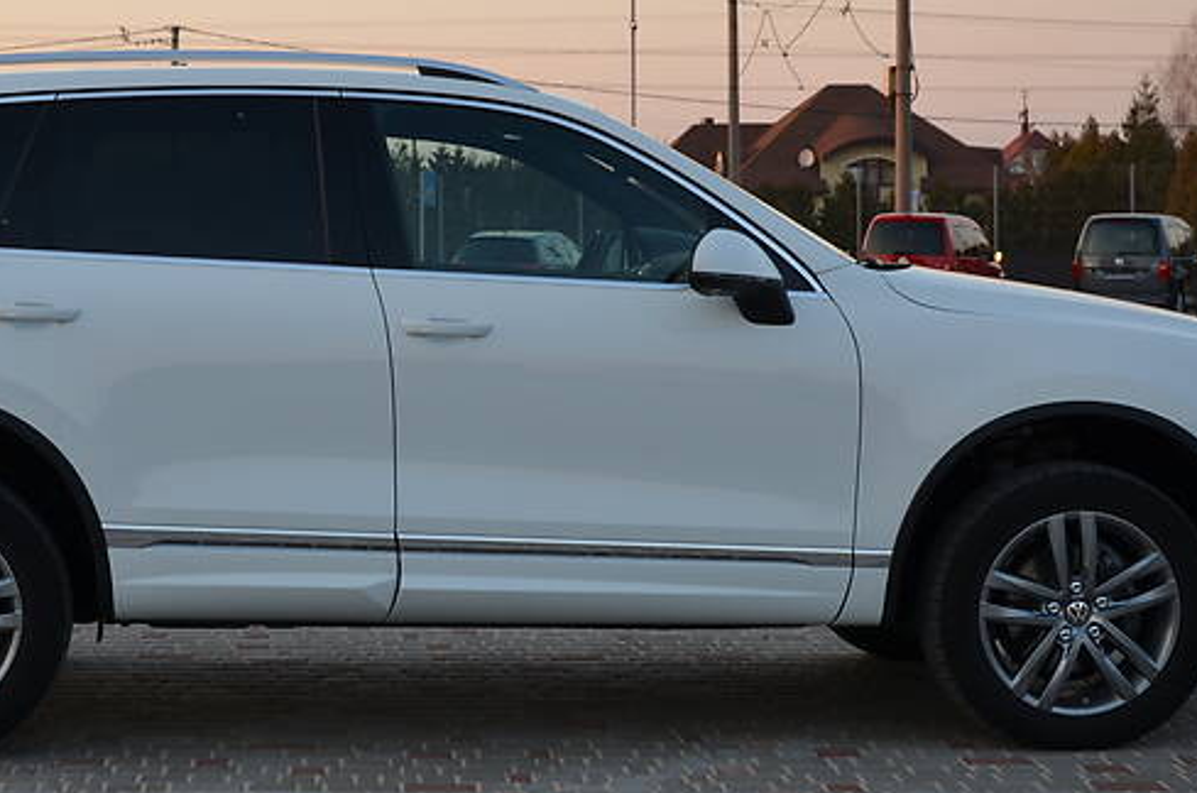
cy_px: 428
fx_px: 2848
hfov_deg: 23.7
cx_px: 446
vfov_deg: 15.9
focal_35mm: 86
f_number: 5.6
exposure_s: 1/125
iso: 200
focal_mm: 35
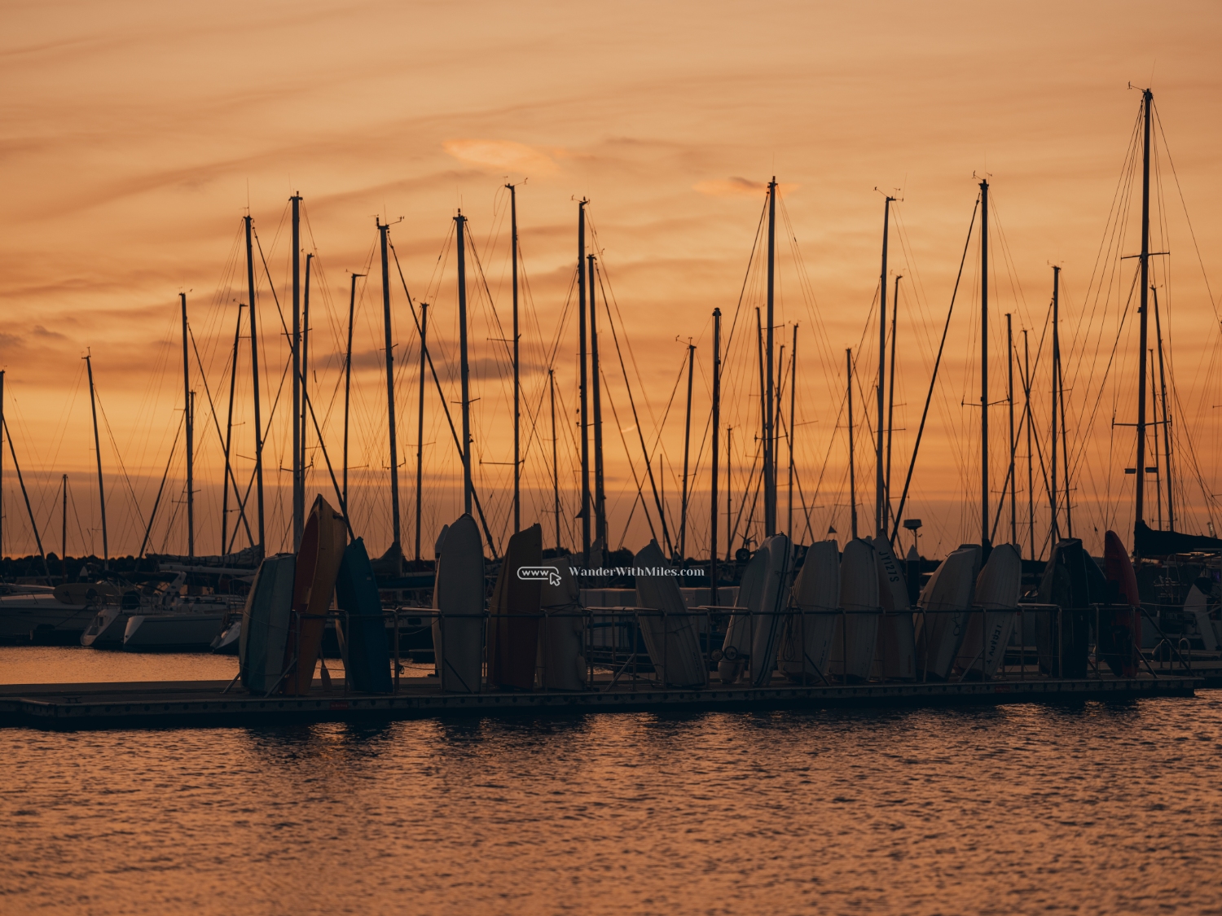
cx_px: 611
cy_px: 458
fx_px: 3071
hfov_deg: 22.5
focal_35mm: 87
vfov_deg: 17.0
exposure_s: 1/200
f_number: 2
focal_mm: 110
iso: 400
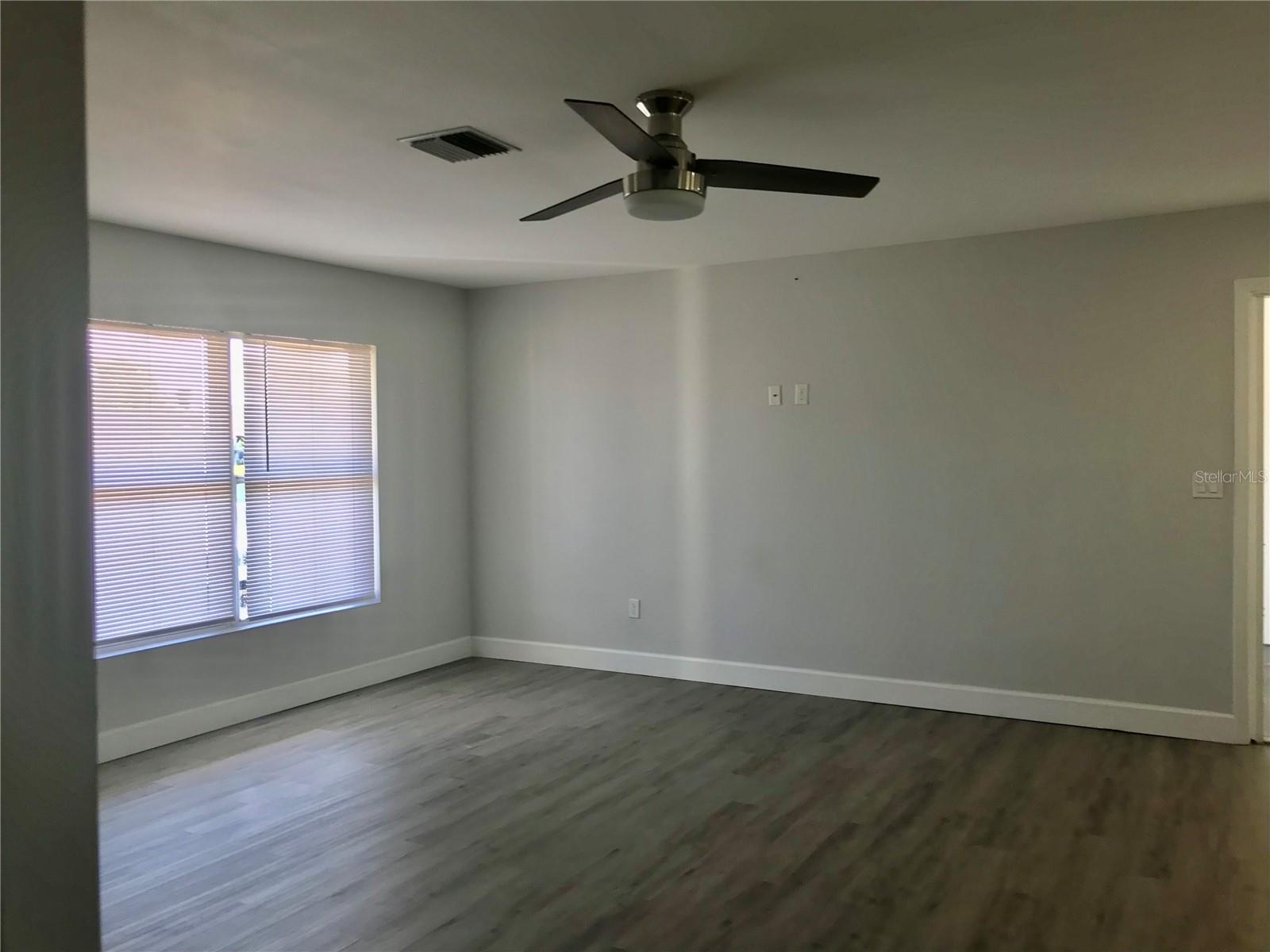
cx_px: 635
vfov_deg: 49.7
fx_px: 1027
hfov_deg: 63.4
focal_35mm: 28
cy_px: 476
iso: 25
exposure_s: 1/60
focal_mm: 3.99
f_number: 1.8
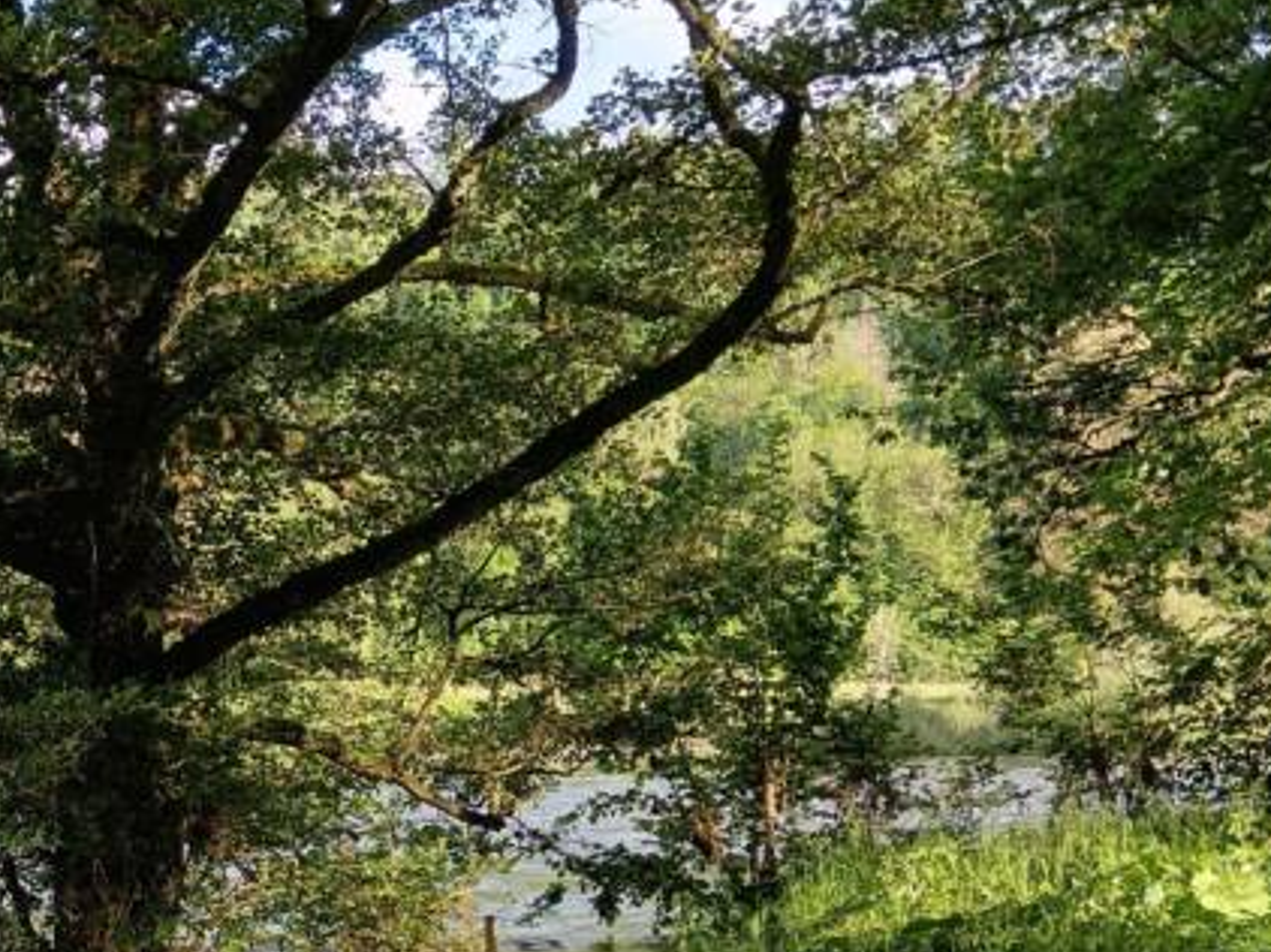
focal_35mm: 64
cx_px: 27
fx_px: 2349
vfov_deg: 22.2
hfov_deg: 28.6
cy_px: 904
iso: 102
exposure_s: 1/100
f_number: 1.9
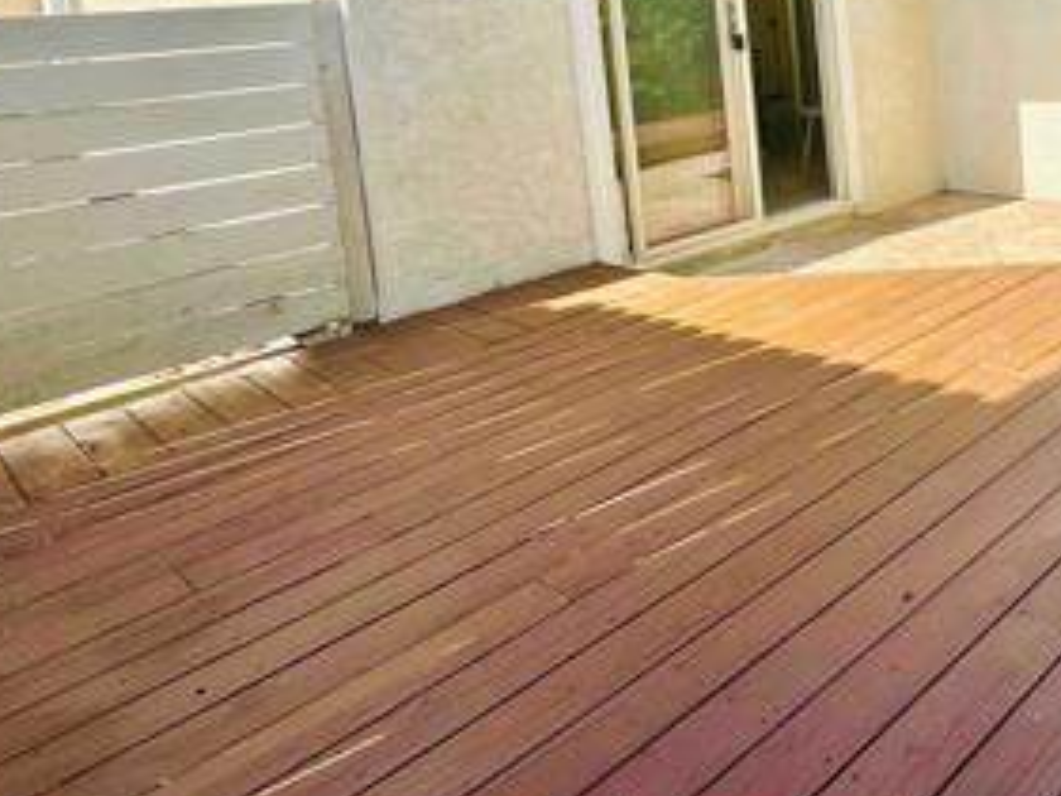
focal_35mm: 32
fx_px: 981
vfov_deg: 40.5
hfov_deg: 49.9
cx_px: 974
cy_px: 64
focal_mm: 2.22
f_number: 2.2
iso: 40
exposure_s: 1/734
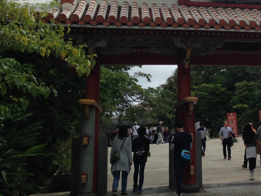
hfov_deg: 29.3
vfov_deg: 23.2
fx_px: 475
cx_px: 243
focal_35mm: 63
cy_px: 64
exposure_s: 1/1642
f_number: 2.4
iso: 50
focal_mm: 4.12
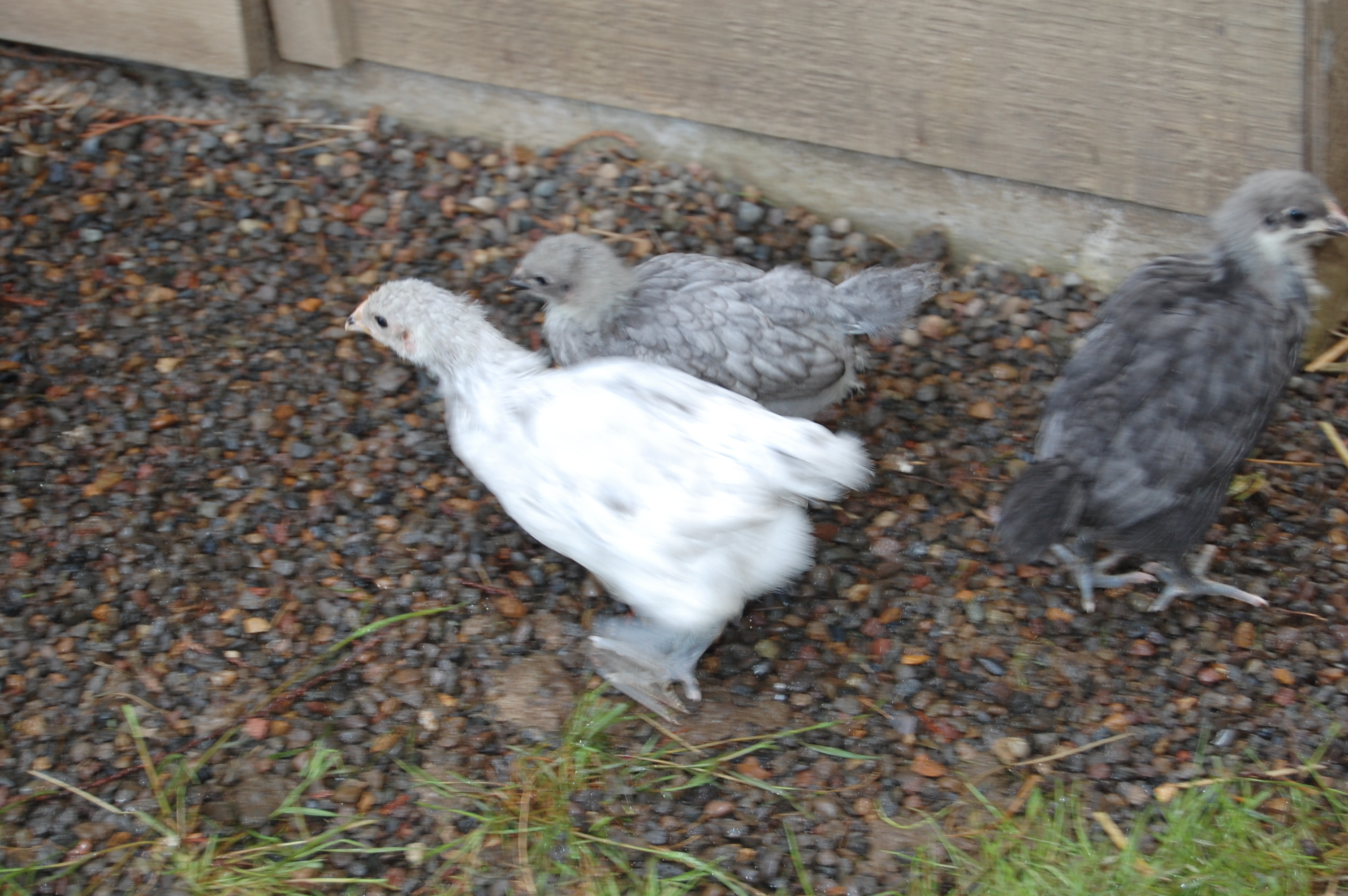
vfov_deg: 16.5
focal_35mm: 82
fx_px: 3086
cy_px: 448
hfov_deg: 24.6
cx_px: 674
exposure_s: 1/80
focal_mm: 55
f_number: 5.6
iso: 400
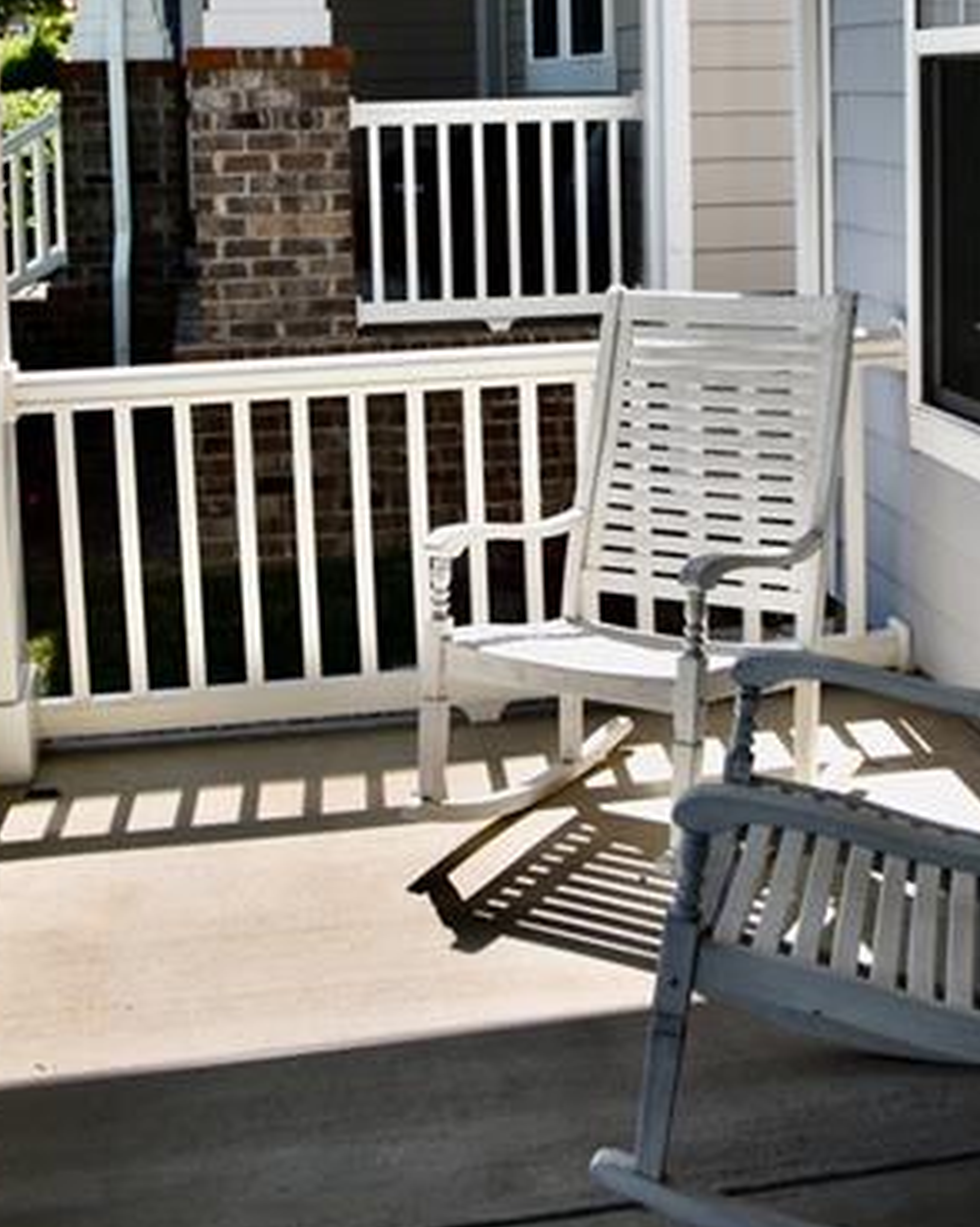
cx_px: 590
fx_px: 1814
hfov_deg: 30.2
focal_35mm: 50
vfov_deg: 36.1
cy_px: 237
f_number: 2.8
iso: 125
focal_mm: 17
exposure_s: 1/2000
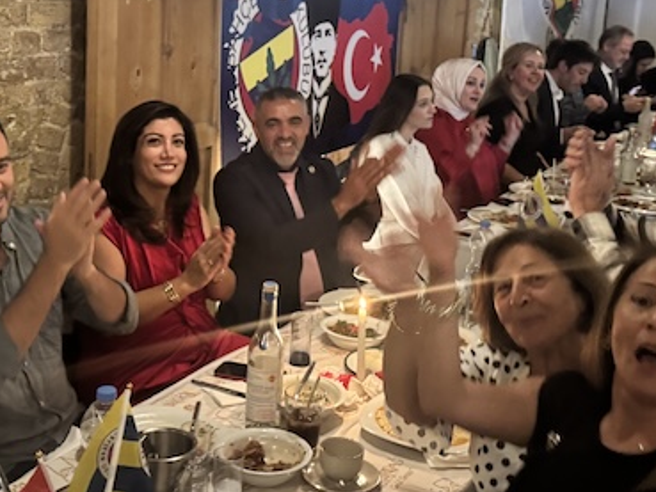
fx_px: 986
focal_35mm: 52
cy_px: 144
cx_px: 267
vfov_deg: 27.8
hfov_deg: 36.7
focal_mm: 6.76
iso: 1250
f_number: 1.78
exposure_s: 1/25
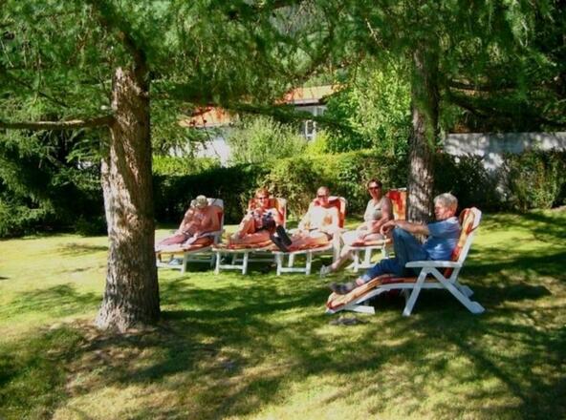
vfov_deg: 38.5
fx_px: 603
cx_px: 283
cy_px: 210
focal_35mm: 37
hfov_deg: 50.3
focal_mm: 7.6
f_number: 2.6
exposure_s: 1/500
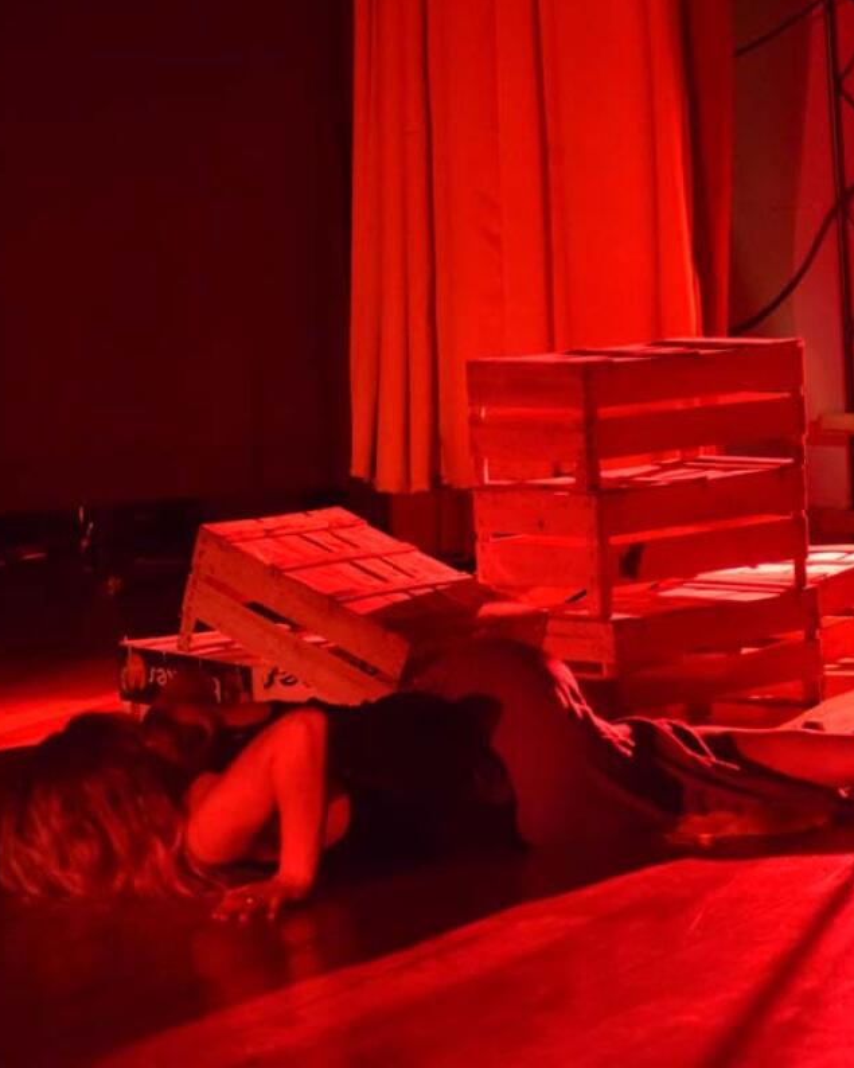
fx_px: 4708
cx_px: 425
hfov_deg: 10.4
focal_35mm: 149
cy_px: 531
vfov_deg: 12.9
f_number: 4
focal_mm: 70
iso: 4500
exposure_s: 1/125
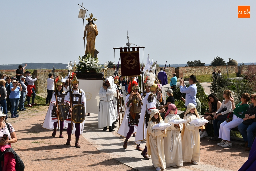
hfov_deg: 31.9
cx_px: 128
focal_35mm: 63
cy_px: 86
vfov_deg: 21.6
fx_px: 448
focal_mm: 42
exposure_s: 1/400
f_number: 10
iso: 200
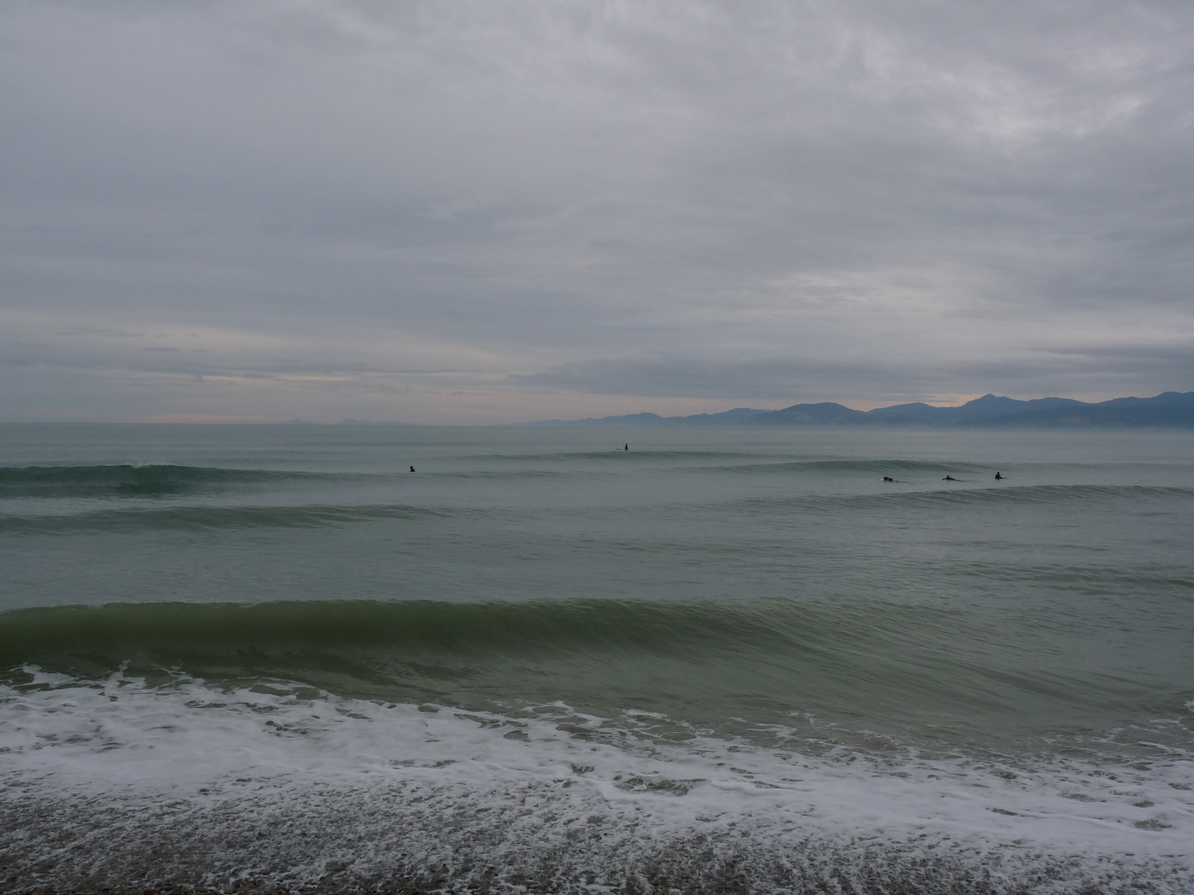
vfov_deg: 45.4
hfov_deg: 58.4
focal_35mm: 31
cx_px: 597
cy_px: 448
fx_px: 1069
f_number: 5.6
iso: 100
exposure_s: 1/250
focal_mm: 5.5
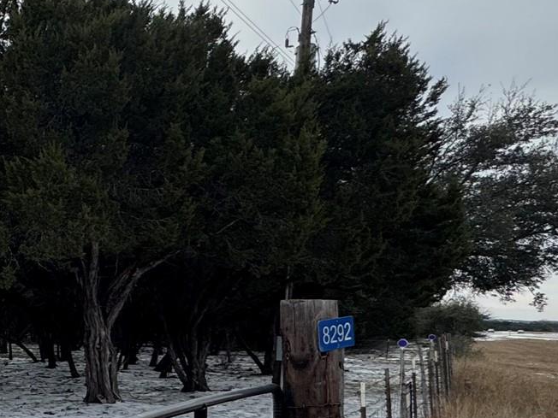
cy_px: 334
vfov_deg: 32.0
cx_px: -261
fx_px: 709
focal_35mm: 44
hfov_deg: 28.9
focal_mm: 2.22
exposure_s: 1/2494
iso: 50
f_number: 2.2
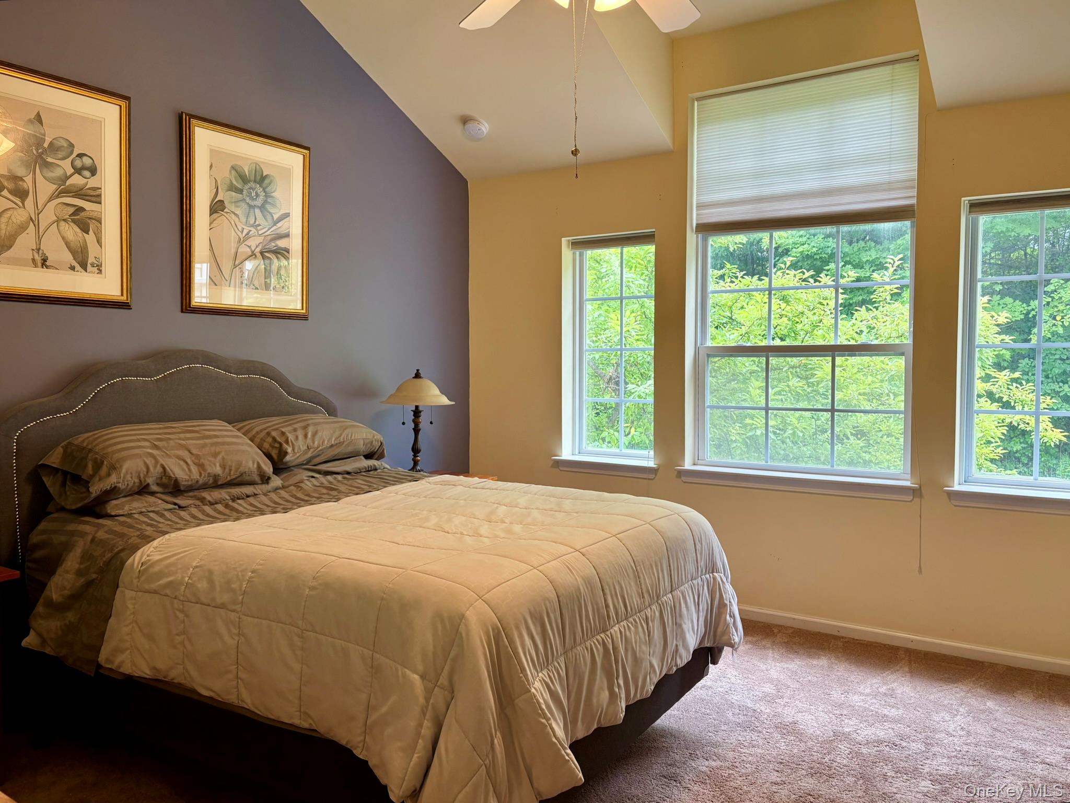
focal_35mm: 26
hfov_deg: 67.3
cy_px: 402
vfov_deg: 53.1
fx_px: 804
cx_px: 535
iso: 80
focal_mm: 5.96
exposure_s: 1/120
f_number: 1.6
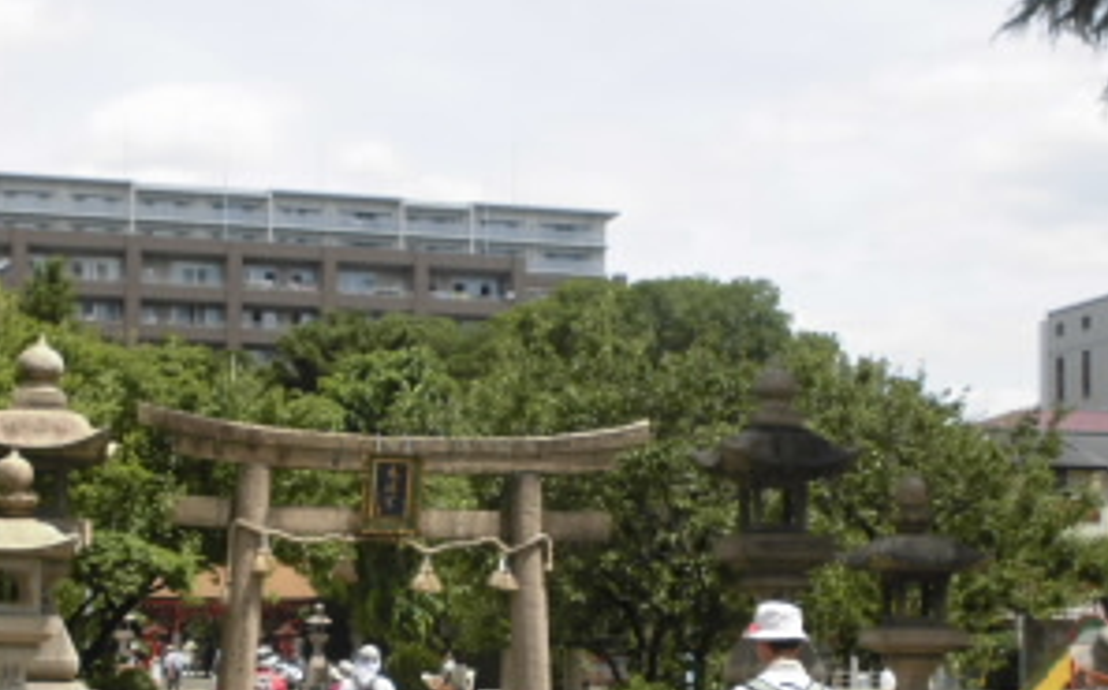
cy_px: 522
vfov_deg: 18.4
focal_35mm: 70
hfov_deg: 29.4
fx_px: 2112
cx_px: 481
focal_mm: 8.9
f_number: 4.8
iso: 100
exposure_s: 1/320
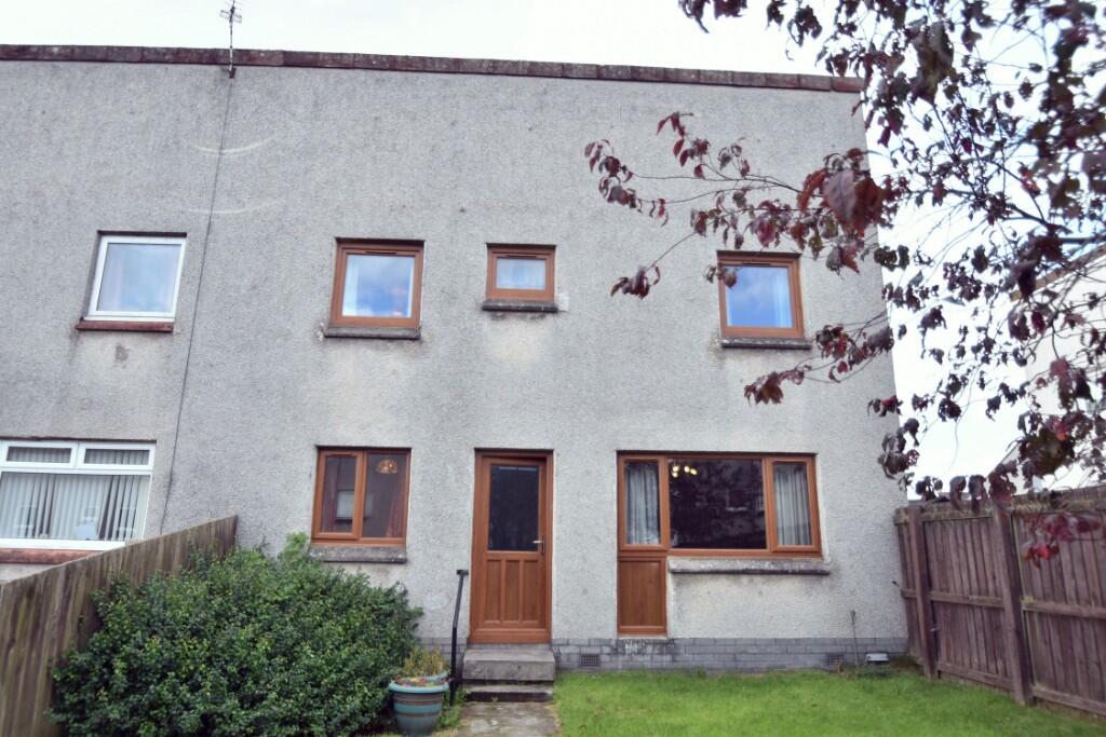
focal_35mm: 22
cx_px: 553
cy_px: 368
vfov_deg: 56.2
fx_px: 691
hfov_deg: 77.3
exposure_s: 1/200
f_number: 4.5
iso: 100
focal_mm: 15
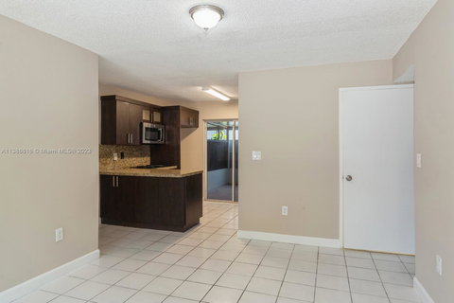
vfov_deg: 55.1
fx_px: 290
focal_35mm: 23
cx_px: 227
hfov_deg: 76.1
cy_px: 152
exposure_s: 1/6
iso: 200
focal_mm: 23
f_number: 8
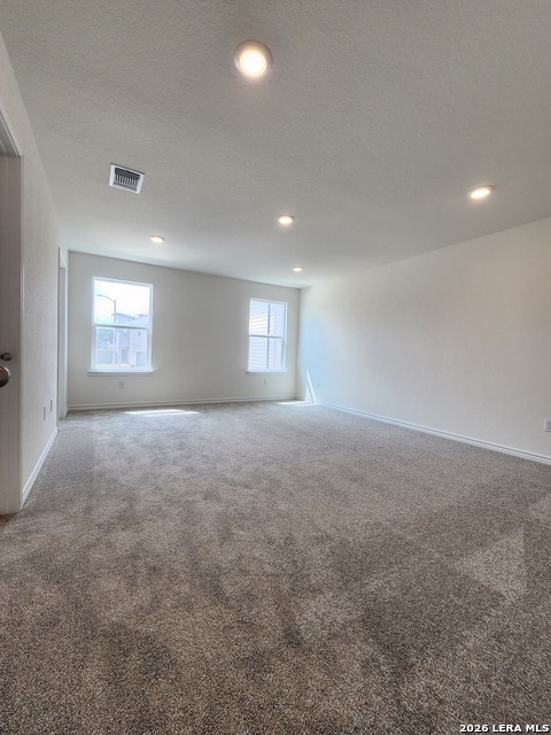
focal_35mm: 13
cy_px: 368
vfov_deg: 106.2
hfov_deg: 89.9
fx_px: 276
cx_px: 276
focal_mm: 2.2
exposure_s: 1/120
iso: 80
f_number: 2.2
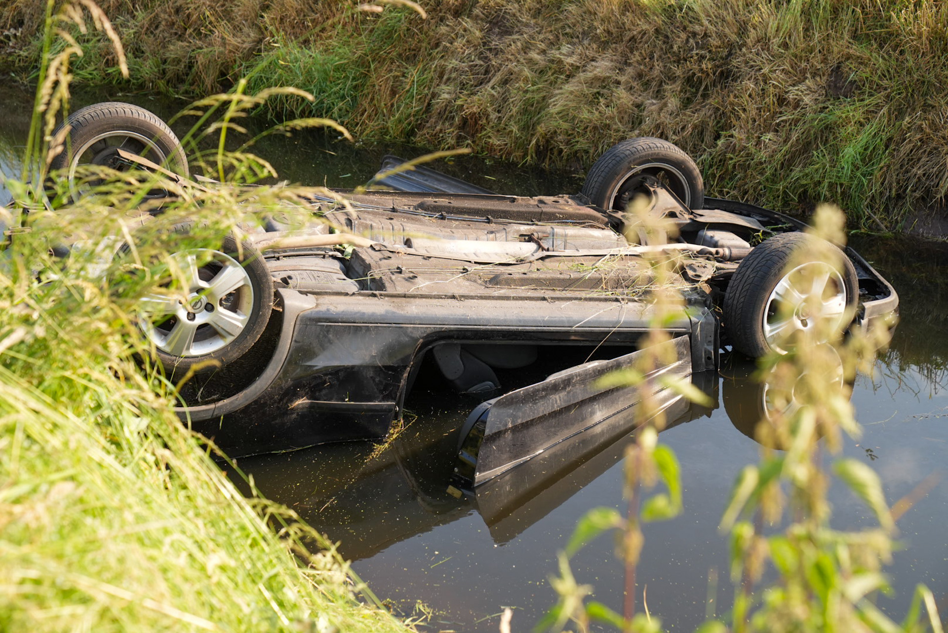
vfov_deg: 19.5
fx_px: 1845
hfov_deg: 28.8
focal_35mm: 70
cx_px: 474
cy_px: 316
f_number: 4.5
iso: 250
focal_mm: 70
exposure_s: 1/400
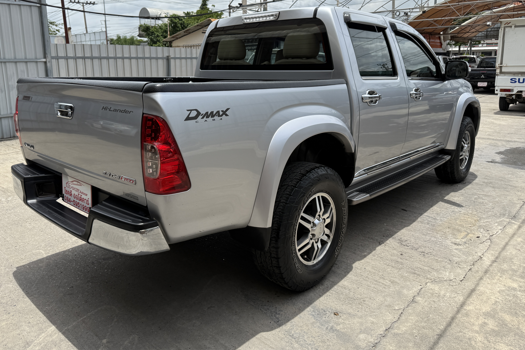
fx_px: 394
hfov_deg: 67.3
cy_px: 139
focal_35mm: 27
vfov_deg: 47.6
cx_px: 242
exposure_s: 1/4167
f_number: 1.78
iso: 80
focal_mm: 6.76
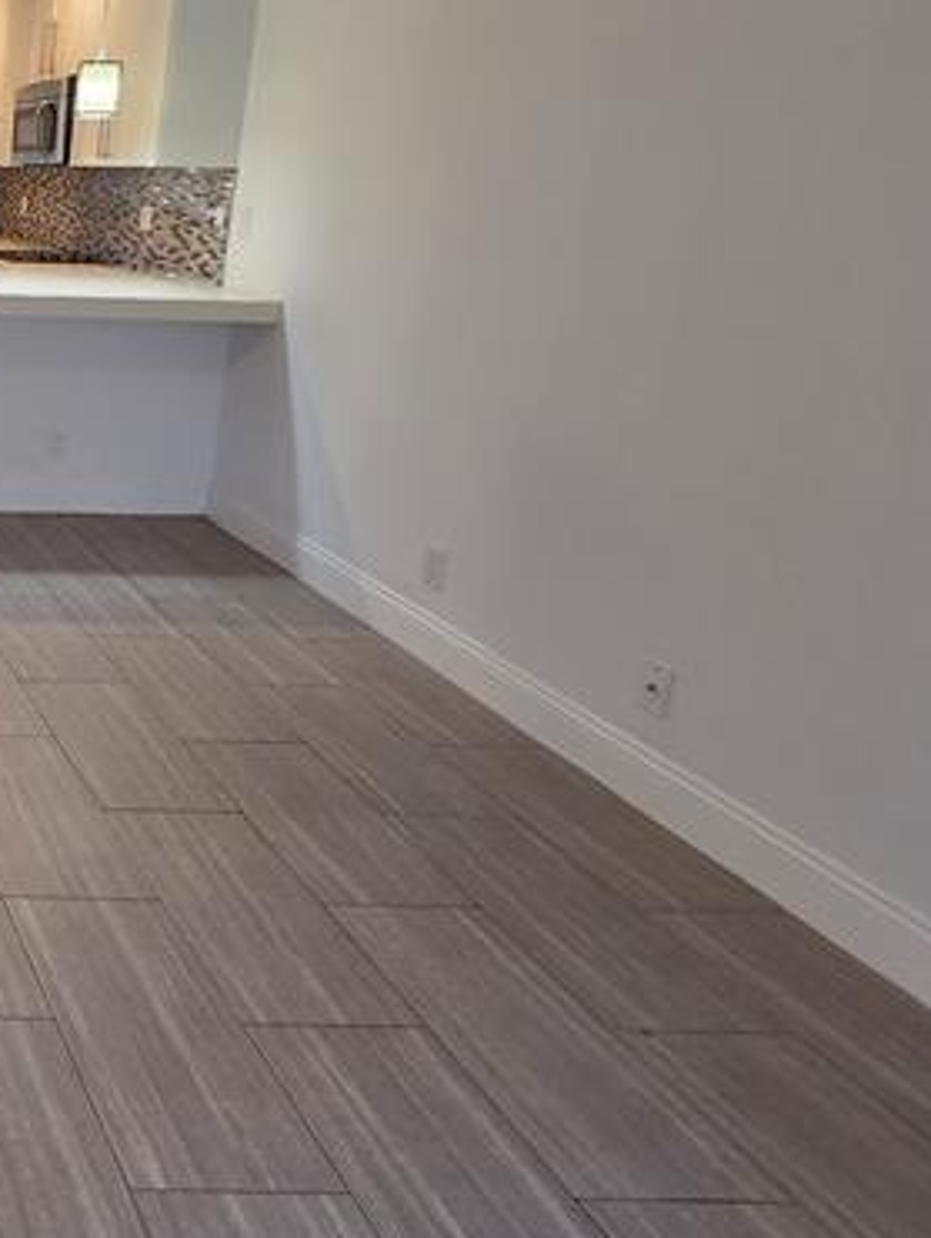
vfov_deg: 61.8
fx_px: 1002
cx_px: -317
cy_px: 407
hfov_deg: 33.7
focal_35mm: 28
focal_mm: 2.2
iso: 200
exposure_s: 1/60
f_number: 2.2
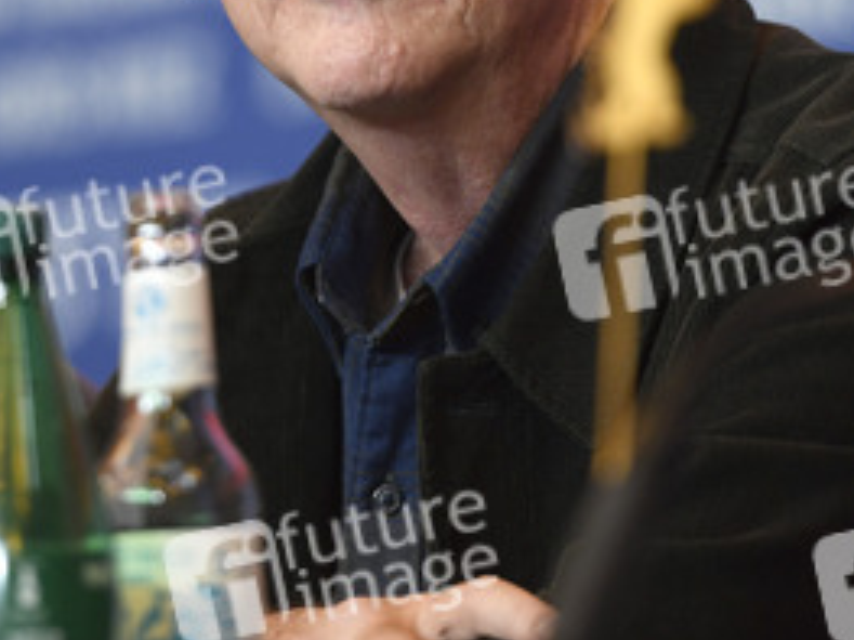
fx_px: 7201
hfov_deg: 6.8
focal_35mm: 292
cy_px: 81
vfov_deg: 5.1
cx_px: 425
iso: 1250
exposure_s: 1/250
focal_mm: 200
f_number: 3.2
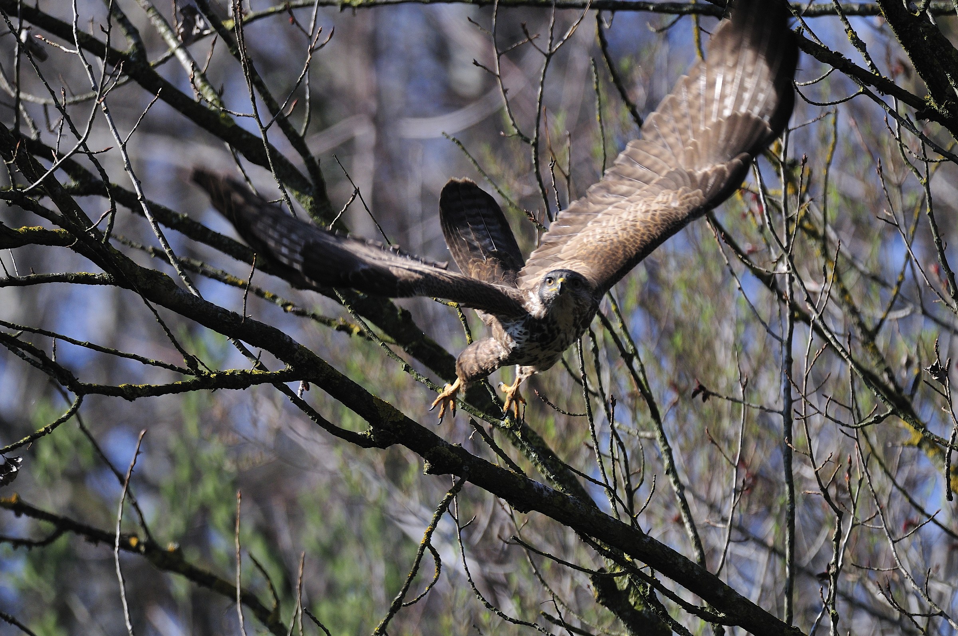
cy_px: 318
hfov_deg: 2.8
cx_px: 479
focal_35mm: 750
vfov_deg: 1.8
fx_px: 19934
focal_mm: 500
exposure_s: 1/1250
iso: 400
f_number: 6.3
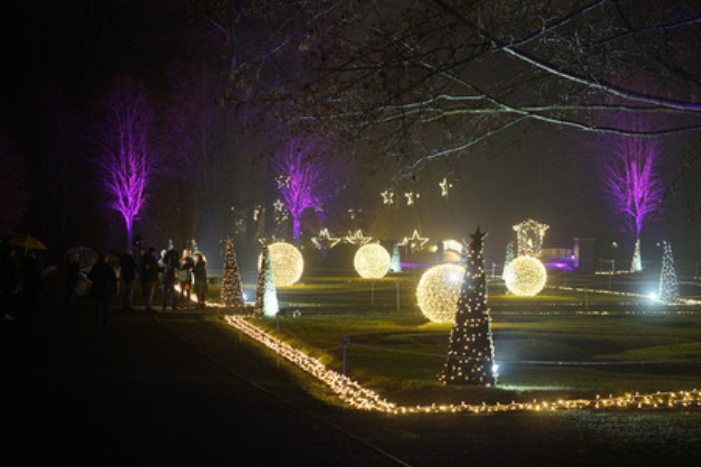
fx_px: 1654
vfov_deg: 16.0
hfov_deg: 23.9
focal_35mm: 85
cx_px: 350
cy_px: 234
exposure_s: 1/40
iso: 1600
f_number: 2.8
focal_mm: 85
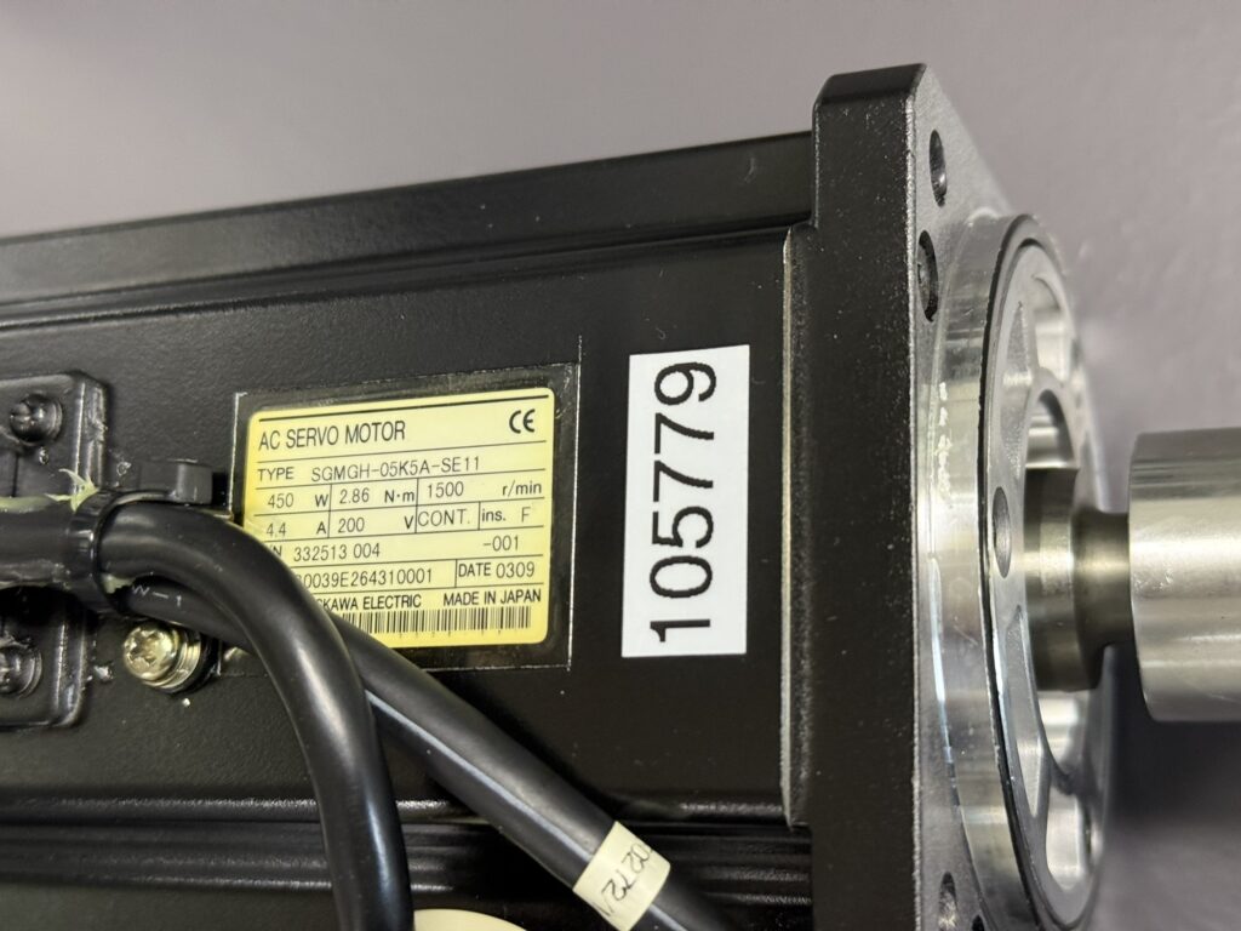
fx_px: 1721
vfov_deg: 30.3
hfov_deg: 39.7
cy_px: 466
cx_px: 620
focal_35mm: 48
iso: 250
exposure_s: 1/50
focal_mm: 6.76
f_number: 1.78
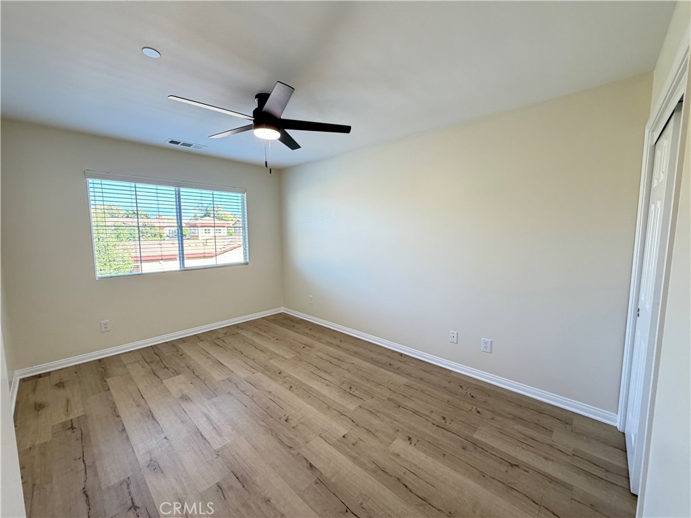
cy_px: 259
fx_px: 279
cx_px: 346
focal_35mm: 14
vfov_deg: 85.7
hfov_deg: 102.1
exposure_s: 1/60
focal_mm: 2.22
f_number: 2.2
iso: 200
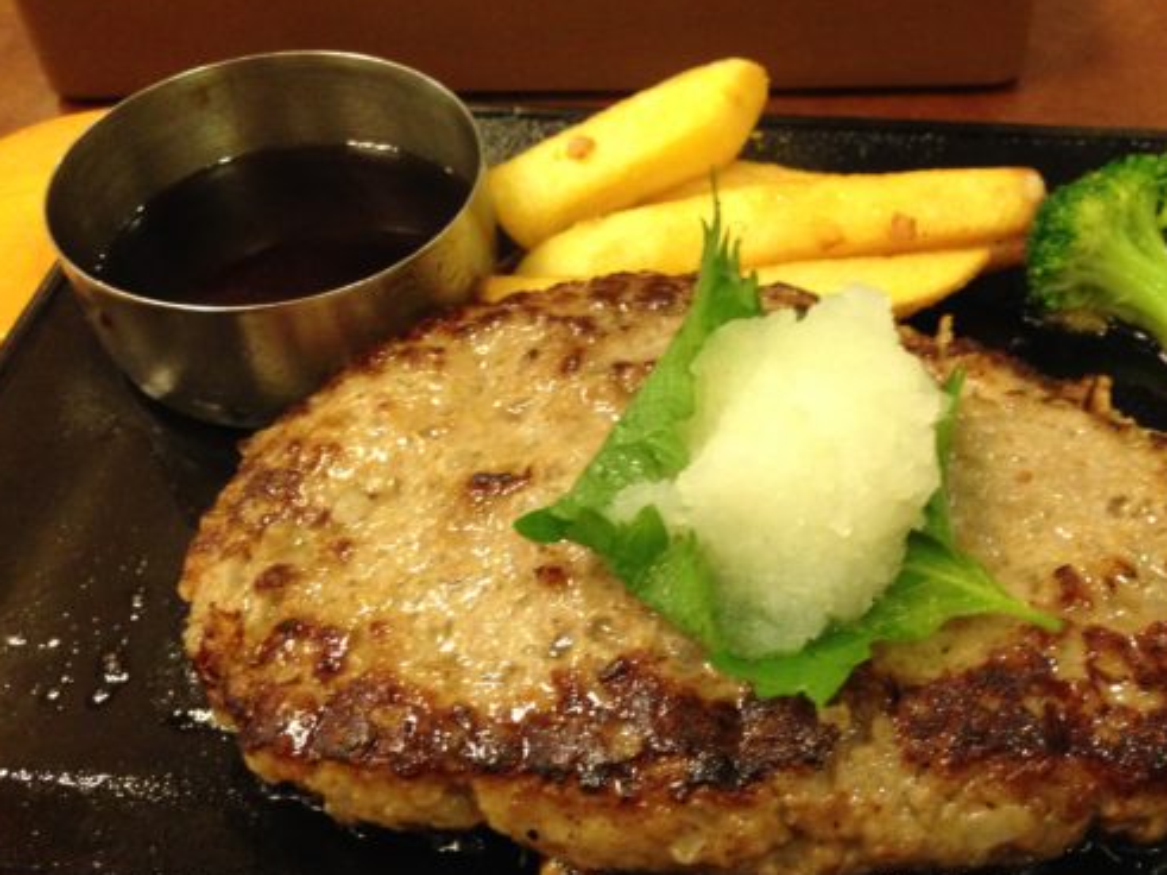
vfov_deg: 33.5
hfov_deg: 43.5
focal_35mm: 43
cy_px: 506
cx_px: 739
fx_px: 1449
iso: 320
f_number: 2.4
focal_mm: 4.12
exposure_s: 1/20
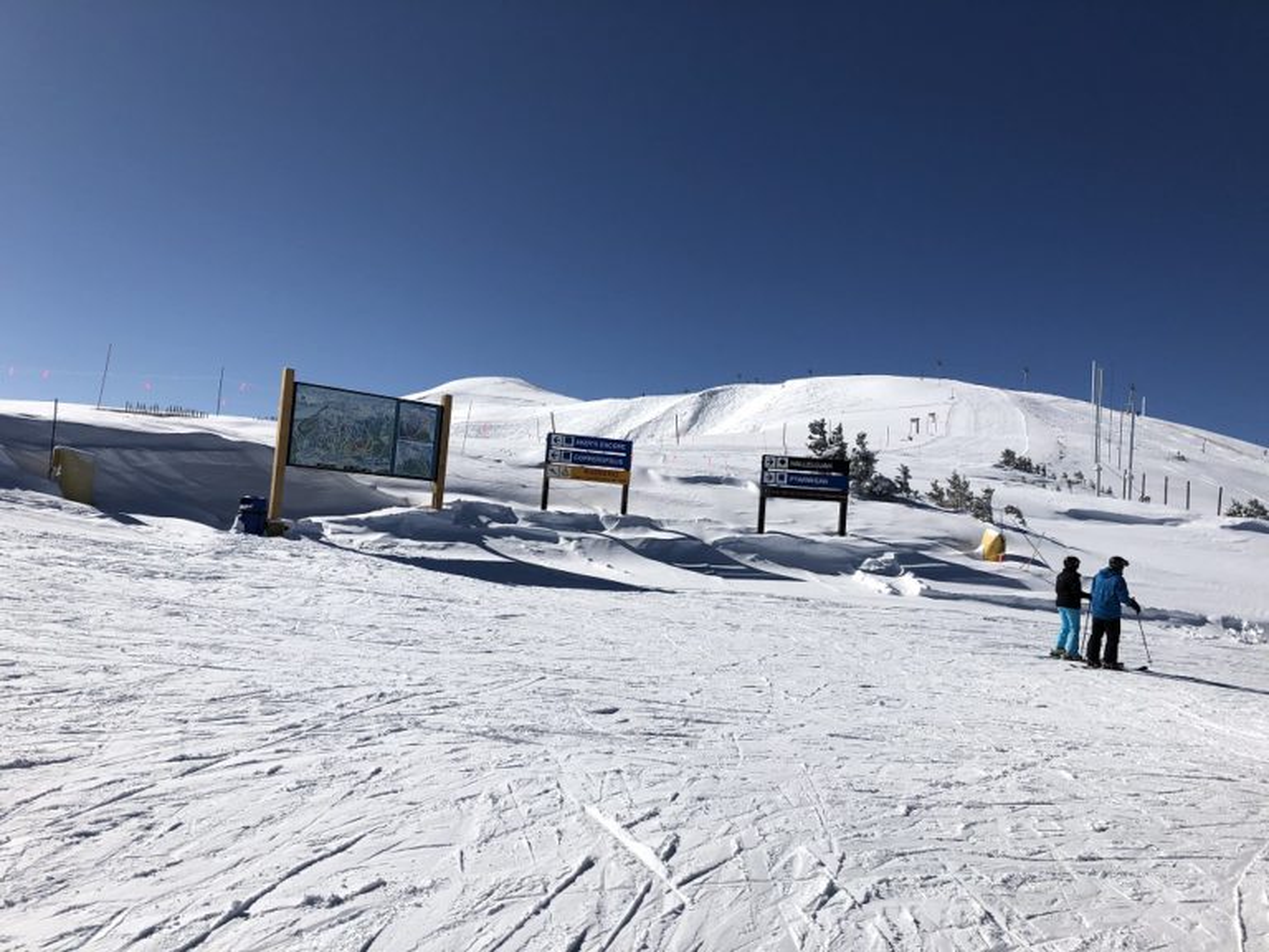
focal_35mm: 28
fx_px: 1026
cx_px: 634
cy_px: 476
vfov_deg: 49.7
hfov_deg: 63.4
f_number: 1.8
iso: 25
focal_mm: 3.99
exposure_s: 1/8130
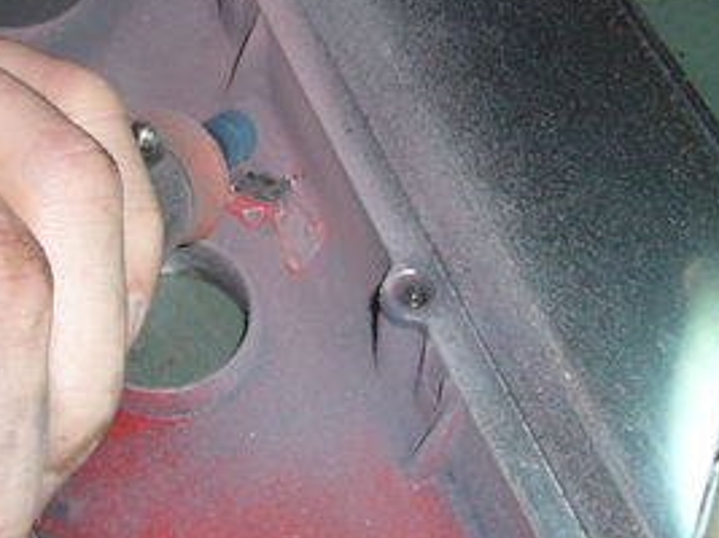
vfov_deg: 17.3
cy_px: 67
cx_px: 194
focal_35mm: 84
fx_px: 1744
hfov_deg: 23.1
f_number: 2.8
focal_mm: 5.8
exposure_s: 1/60
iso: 80
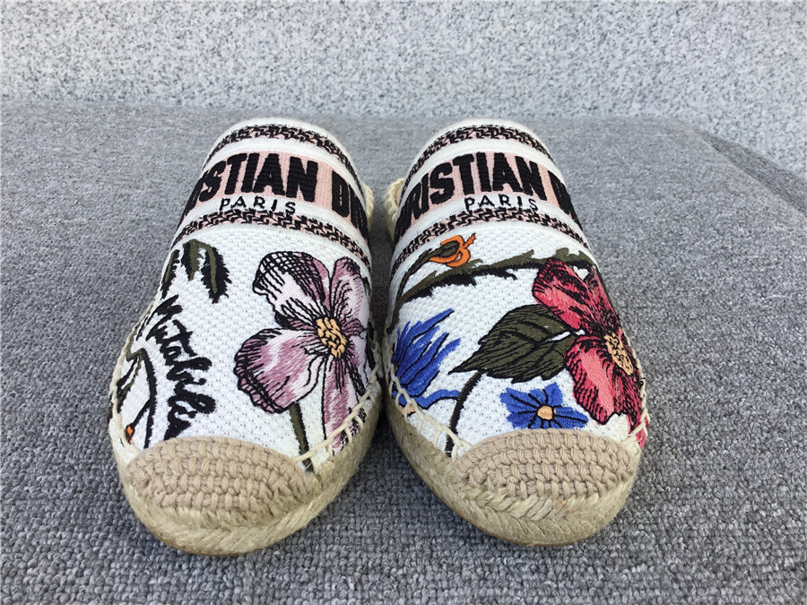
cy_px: 302
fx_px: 723
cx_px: 404
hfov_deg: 58.4
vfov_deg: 45.4
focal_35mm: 31
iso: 25
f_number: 2.4
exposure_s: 1/105
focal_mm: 3.3
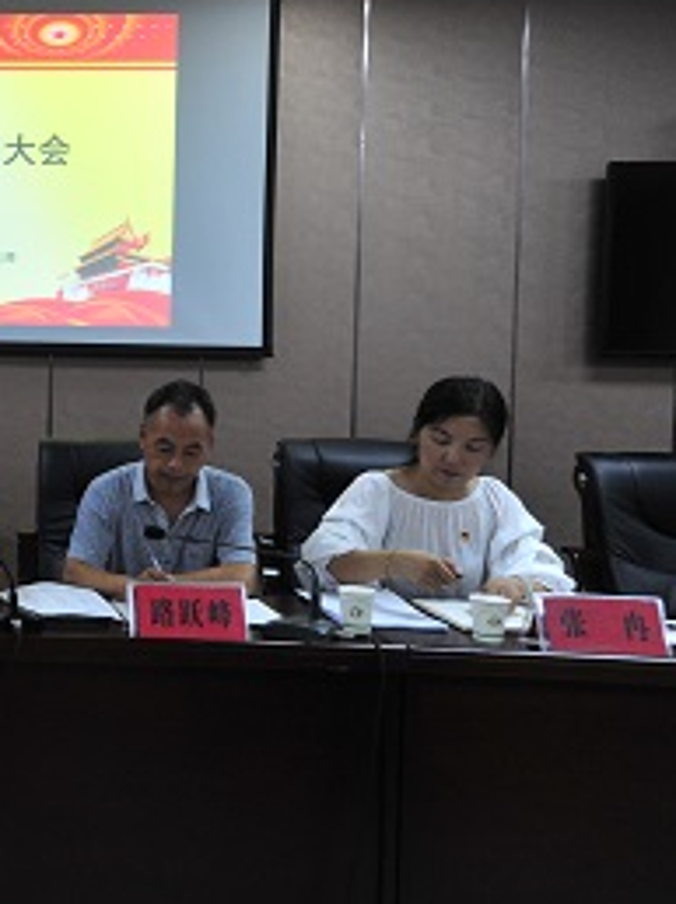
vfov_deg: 45.6
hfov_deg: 29.2
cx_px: -175
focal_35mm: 41
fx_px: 1069
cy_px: 375
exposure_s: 1/60
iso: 1600
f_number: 4
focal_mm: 22
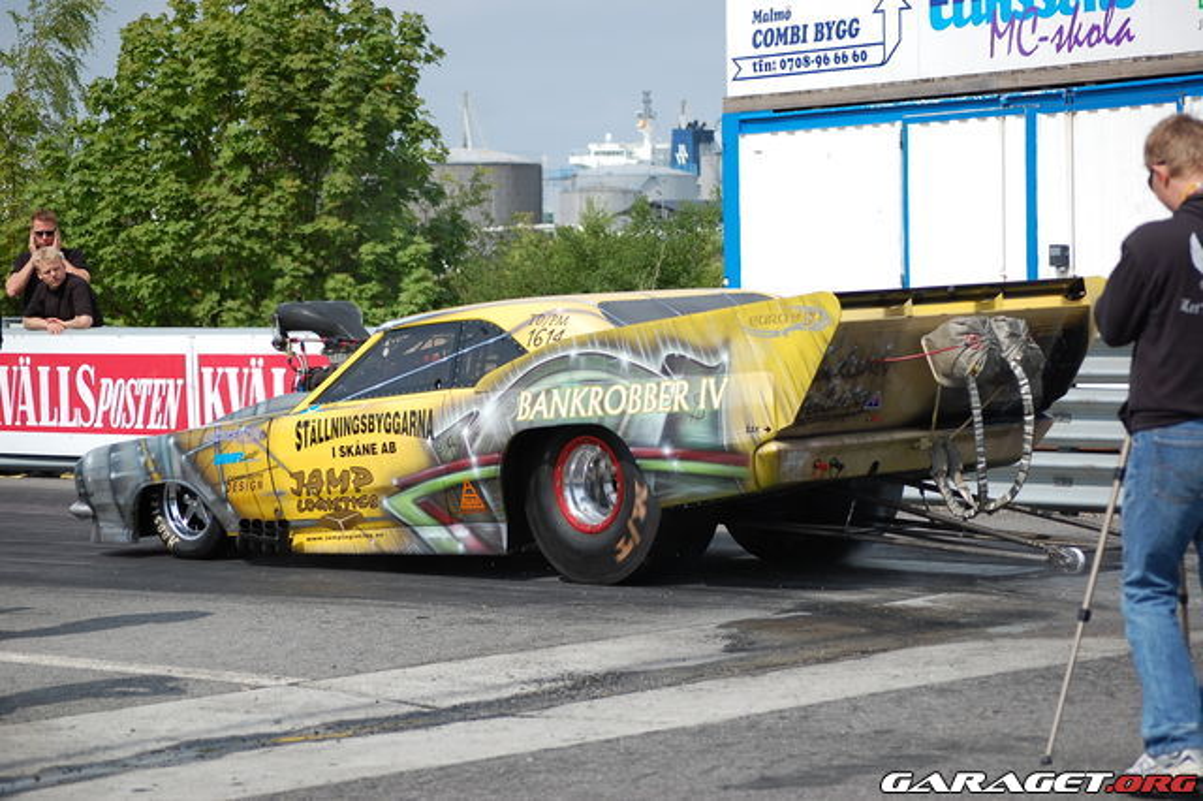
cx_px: 602
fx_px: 3607
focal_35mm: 108
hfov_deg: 18.9
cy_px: 400
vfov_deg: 12.7
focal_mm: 72
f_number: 5
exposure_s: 1/1250
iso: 200
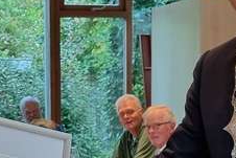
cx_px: 39
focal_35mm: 129
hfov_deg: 15.7
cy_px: 163
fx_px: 846
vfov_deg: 10.5
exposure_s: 1/50
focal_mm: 5.4
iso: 200
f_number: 1.8
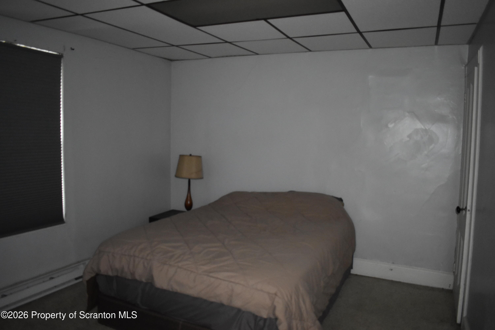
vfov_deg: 47.9
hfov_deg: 67.4
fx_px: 371
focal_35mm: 27
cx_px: 248
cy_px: 165
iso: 2800
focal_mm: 18
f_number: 3.5
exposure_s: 1/60
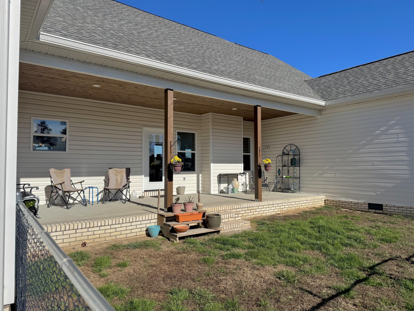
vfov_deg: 56.8
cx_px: 207
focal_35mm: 24
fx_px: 287
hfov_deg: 71.6
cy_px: 156
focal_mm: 6.76
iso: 80
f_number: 1.78
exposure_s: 1/7092
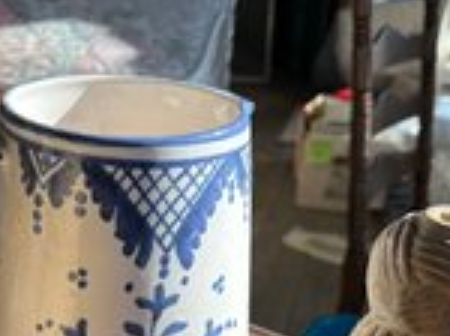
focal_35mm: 55
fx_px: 714
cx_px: 124
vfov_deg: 25.3
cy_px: 328
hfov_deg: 34.4
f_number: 1.78
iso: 80
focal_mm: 6.86
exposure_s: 1/623
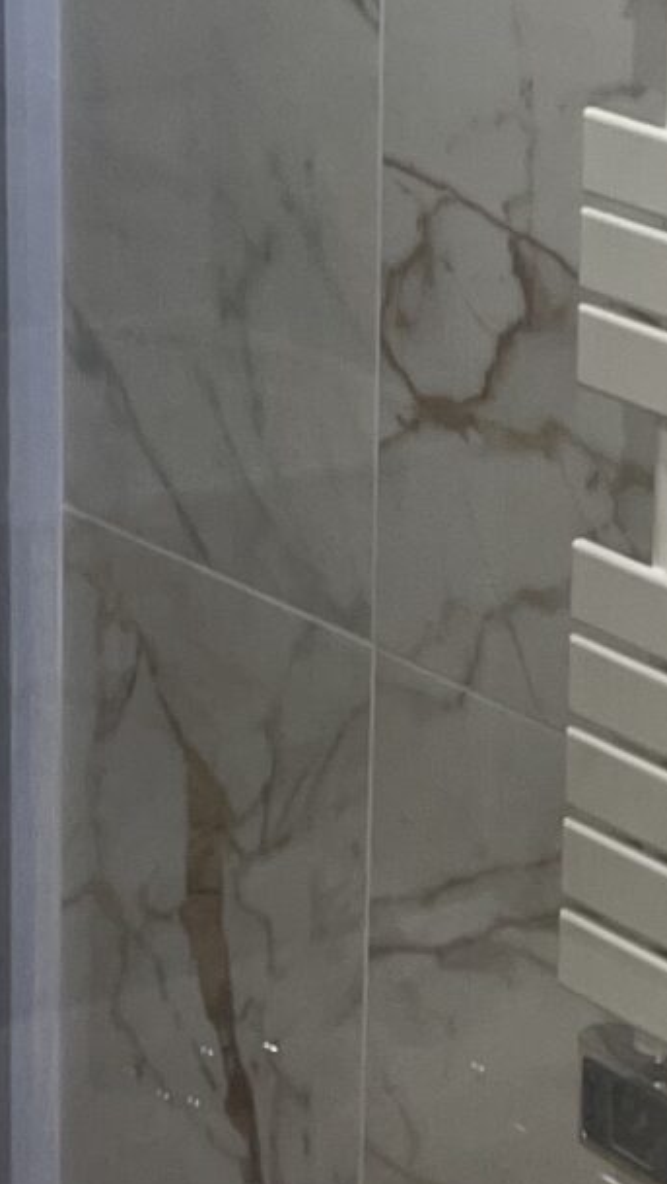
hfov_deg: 8.9
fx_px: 3738
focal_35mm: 119
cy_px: 247
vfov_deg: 17.9
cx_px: 1785
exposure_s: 1/100
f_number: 1.6
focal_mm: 4.2
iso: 100
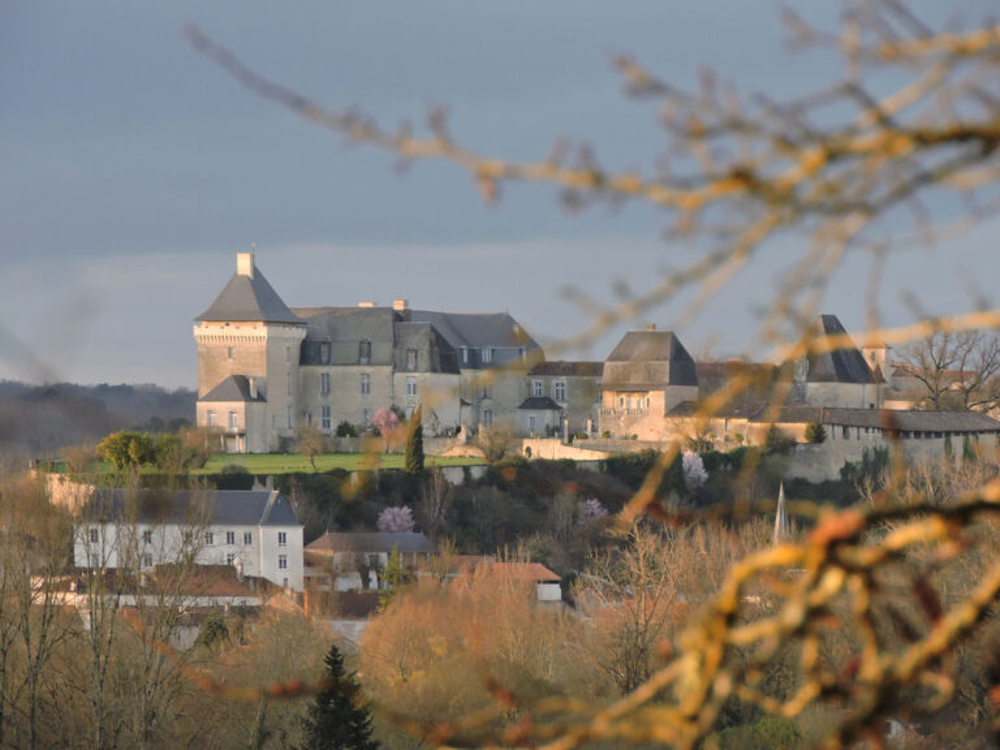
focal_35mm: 360
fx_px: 10400
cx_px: 500
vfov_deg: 4.1
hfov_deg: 5.5
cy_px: 375
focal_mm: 64.5
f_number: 6.3
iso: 400
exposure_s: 1/60
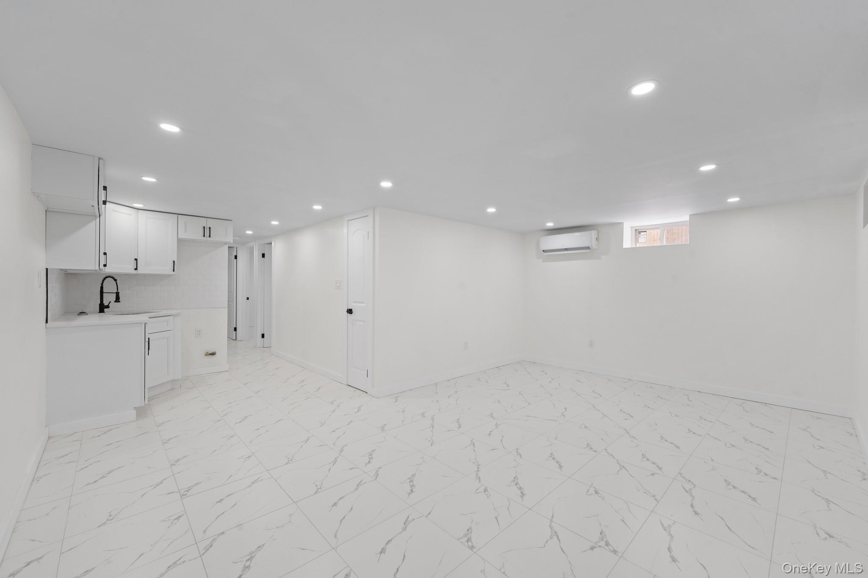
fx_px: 338
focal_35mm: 14
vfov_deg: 81.2
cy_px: 289
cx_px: 434
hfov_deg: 104.3
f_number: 9
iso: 400
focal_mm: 14
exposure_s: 1/6
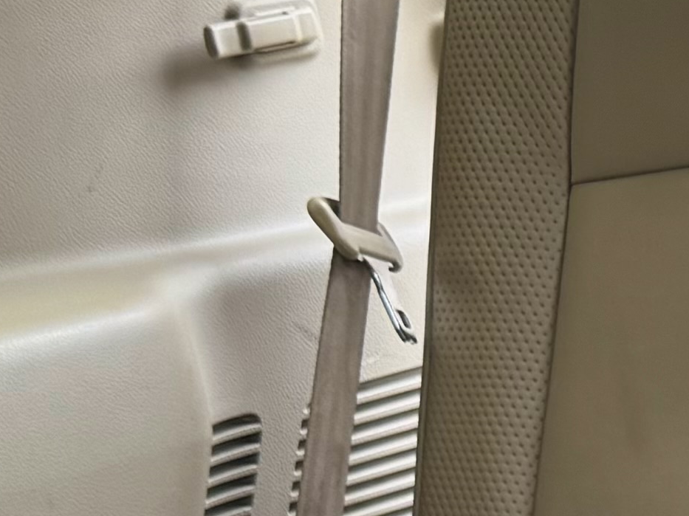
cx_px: 1213
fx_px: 2925
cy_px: 650
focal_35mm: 147
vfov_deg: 9.9
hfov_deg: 12.4
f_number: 1.78
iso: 64
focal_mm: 6.86
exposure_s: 1/230
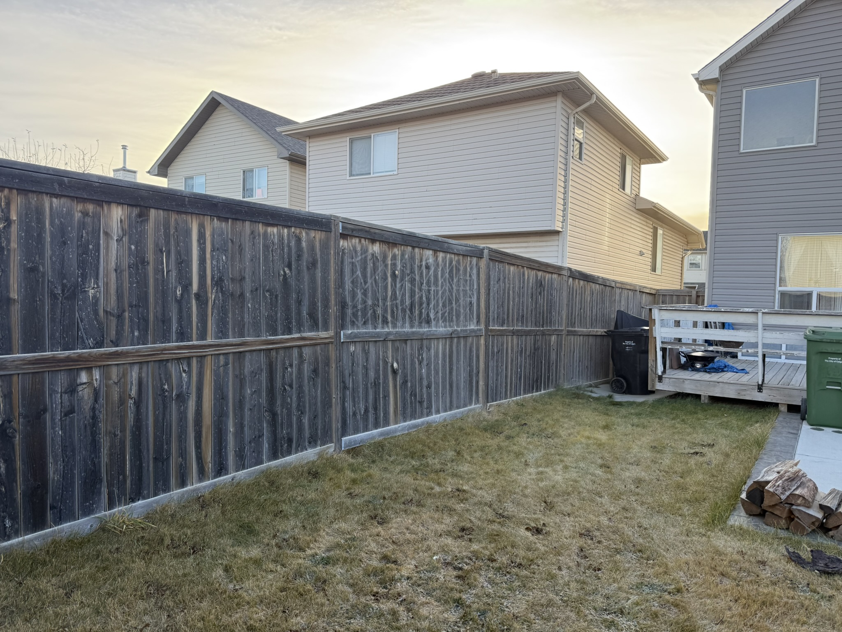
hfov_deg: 71.6
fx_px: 584
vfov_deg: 56.8
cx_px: 421
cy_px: 316
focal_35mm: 24
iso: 80
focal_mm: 6.76
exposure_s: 1/654
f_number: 1.78
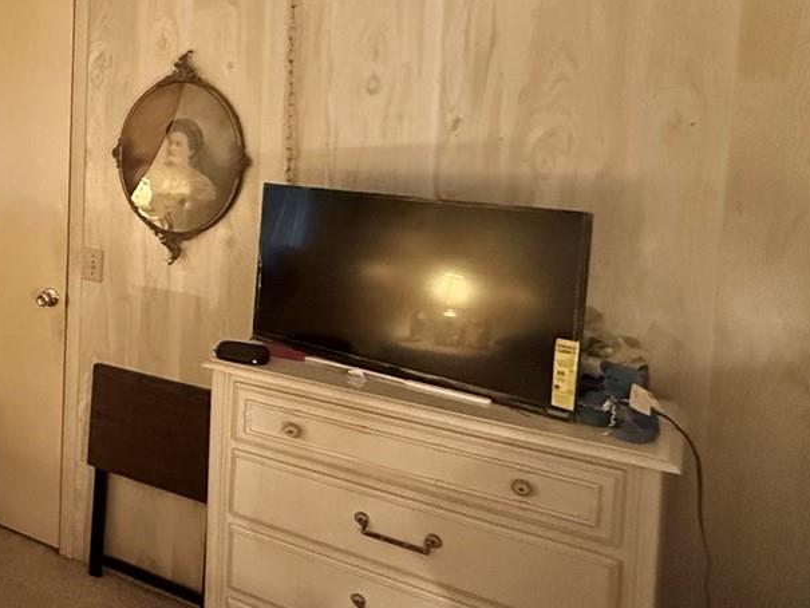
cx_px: -123
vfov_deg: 37.8
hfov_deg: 39.0
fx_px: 866
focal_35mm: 37
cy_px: 158
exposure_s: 1/60
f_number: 2.2
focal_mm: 2.22
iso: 1000
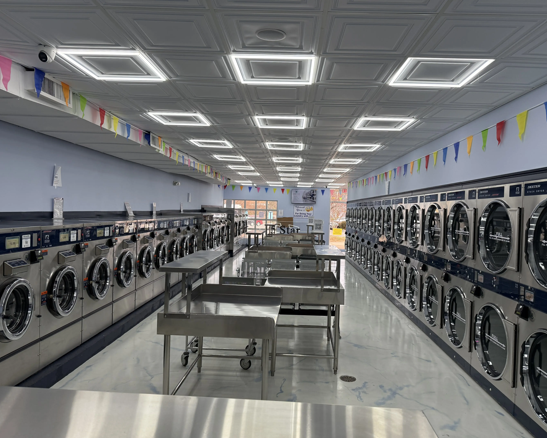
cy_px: 219
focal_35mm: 25
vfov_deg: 56.8
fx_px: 405
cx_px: 284
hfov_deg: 68.1
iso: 100
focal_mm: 6.76
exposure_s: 1/401
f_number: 1.78
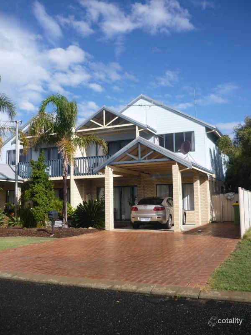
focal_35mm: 33
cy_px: 168
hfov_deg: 42.9
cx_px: 126
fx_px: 319
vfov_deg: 55.4
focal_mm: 5.5
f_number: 8
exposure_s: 1/200
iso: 100
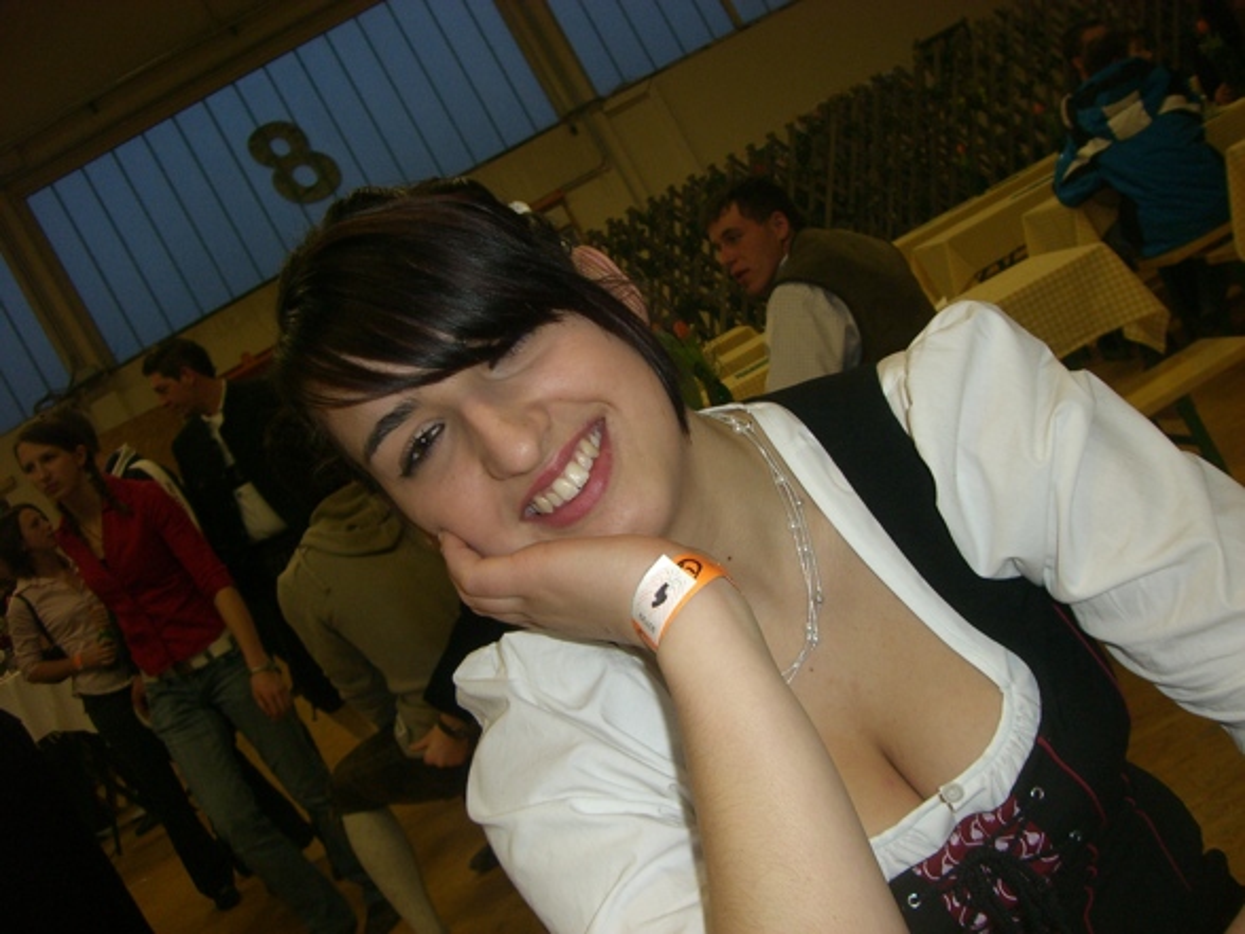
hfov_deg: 49.0
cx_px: 622
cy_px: 467
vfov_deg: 37.7
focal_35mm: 38
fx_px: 1367
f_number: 2.7
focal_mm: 6.2
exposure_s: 1/60
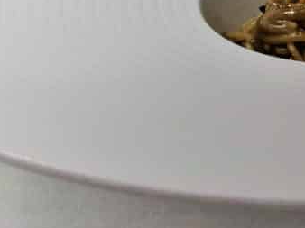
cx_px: 330
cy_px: -1
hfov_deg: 14.3
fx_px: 1189
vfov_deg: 10.9
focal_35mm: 135
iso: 400
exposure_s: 1/50
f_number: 2.8
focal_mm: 6.6
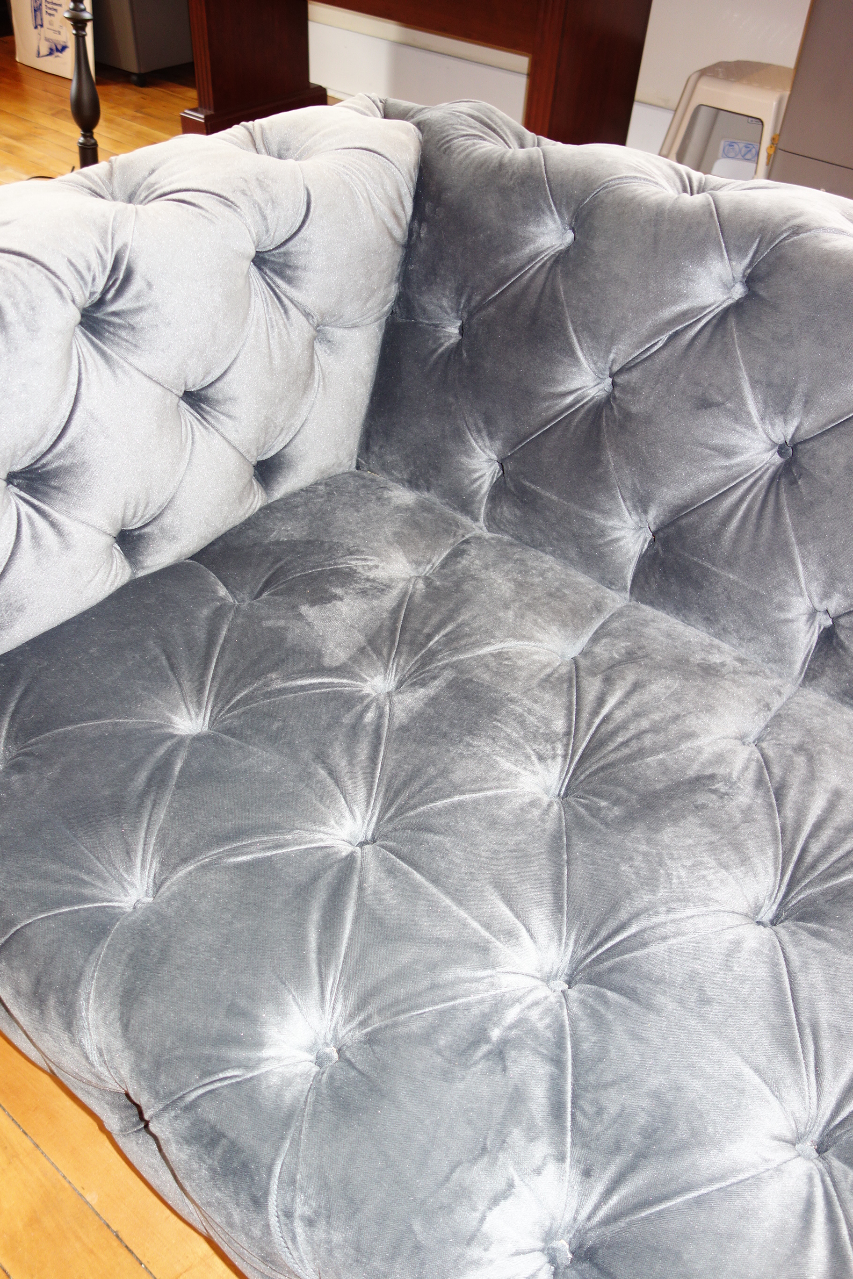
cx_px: 426
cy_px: 640
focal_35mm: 28
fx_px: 995
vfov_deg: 65.5
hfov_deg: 46.4
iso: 200
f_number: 1.8
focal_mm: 10.4
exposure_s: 1/30
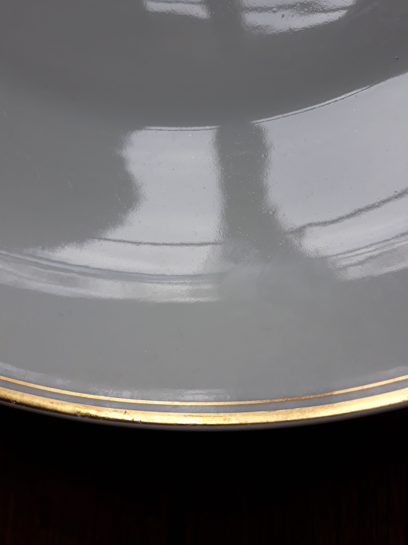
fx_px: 424
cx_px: 204
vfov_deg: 65.3
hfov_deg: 51.4
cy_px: 272
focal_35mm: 27
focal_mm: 3.71
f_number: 1.7
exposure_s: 1/341
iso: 40
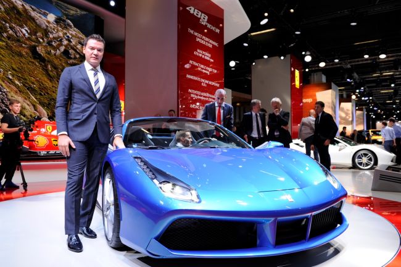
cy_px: 134
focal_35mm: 28
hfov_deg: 65.5
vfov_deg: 46.3
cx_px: 200
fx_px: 312
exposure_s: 1/60
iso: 640
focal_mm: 28
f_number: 7.1
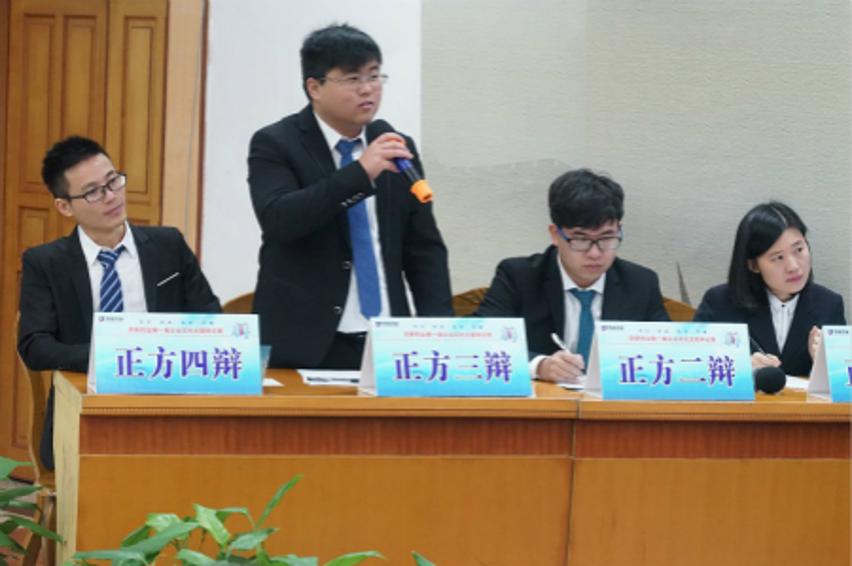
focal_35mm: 124
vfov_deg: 11.0
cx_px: 426
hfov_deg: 16.5
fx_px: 2931
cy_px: 283
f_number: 10
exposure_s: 1/30
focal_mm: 124
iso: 6400
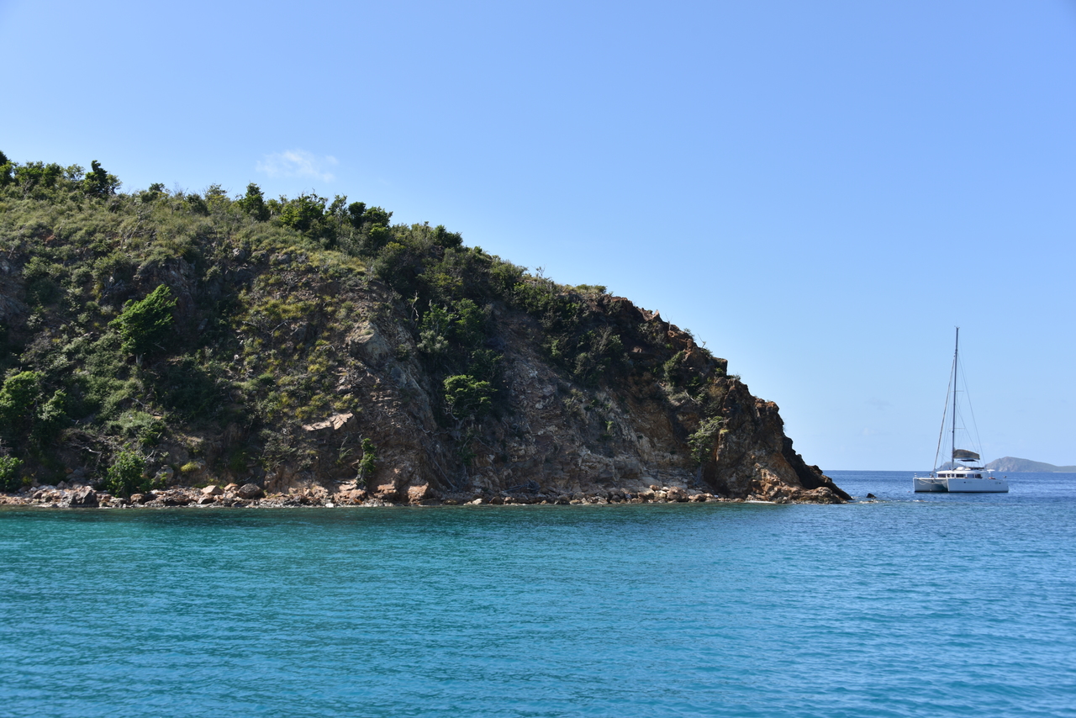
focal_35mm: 45
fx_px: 1345
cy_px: 359
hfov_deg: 43.6
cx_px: 538
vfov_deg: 29.9
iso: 100
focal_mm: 45
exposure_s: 1/250
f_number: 8
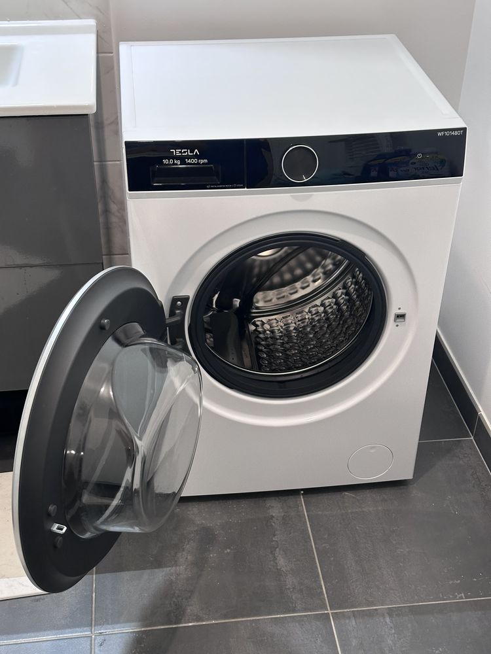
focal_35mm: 48
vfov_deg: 39.7
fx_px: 908
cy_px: 327
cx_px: 246
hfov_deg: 30.3
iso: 200
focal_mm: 6.86
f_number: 1.78
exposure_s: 1/50
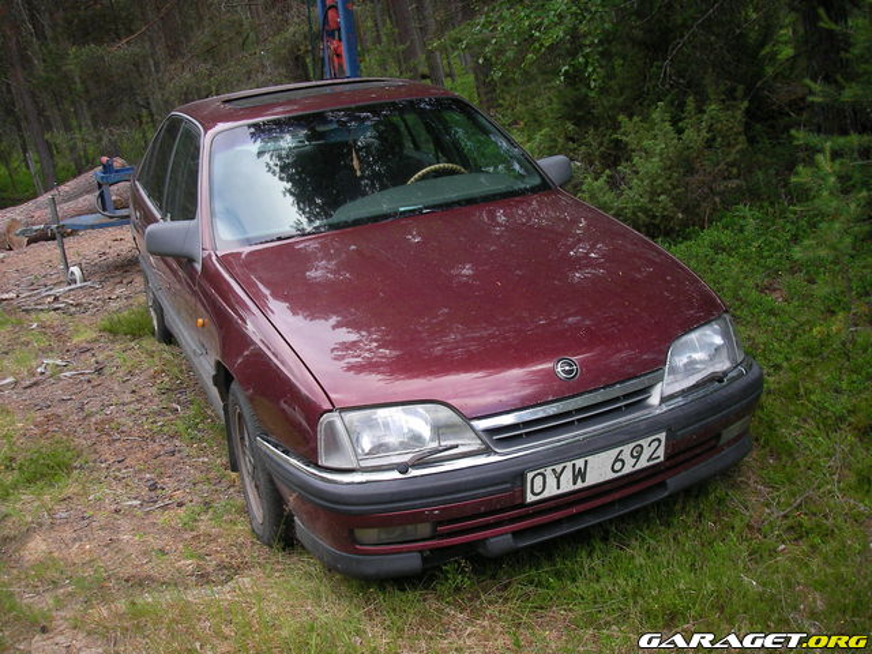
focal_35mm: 38
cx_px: 436
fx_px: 957
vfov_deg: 37.7
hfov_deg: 49.0
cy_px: 327
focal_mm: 6.3
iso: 50
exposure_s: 1/62.8
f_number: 3.3
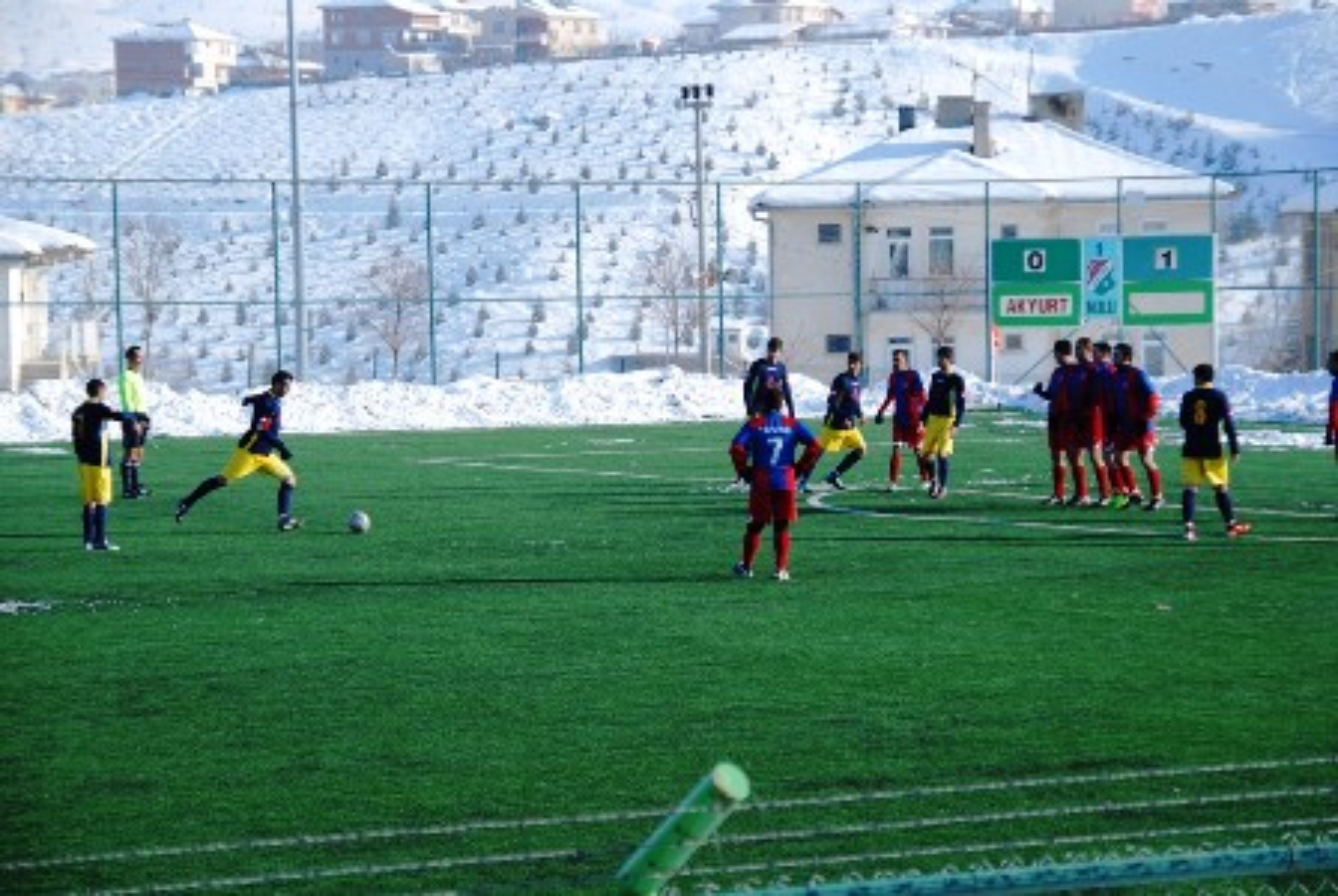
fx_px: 4466
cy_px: 448
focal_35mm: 120
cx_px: 669
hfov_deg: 17.0
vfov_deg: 11.5
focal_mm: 80
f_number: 5.6
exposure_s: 1/500
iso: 160
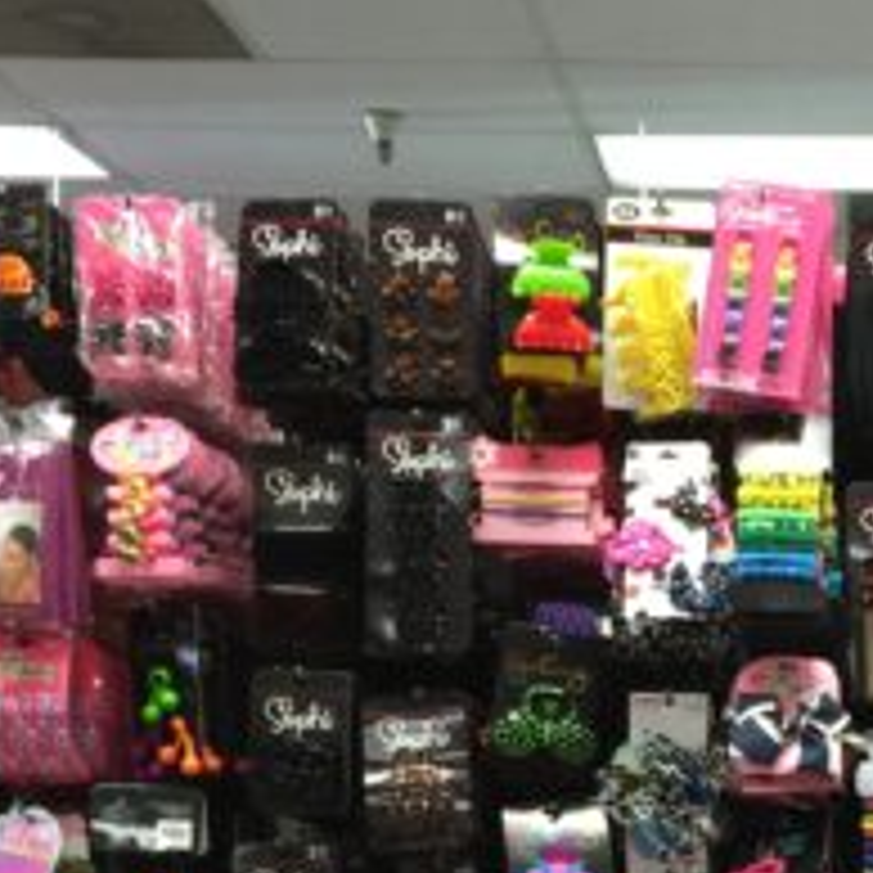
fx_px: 2625
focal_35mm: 92
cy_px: 950
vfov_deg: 18.2
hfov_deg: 18.3
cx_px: 904
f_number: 2.2
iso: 50
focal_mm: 4.15
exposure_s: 1/15
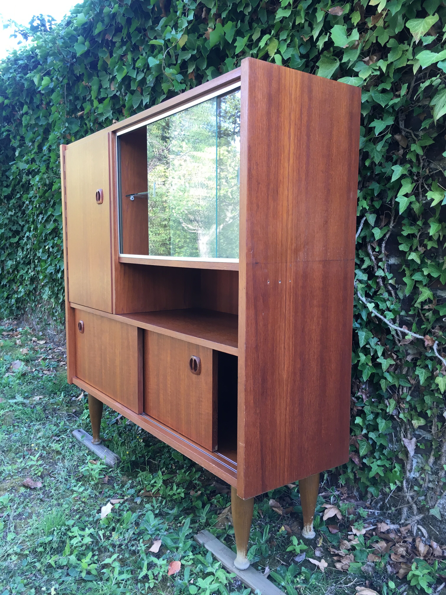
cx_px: 223
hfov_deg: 48.2
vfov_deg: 61.7
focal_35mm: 29
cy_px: 298
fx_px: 498
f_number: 2.2
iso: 25
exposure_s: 1/33
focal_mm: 4.15
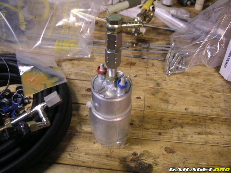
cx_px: 116
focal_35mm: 38
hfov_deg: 49.0
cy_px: 86
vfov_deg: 37.7
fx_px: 254
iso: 100
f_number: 2.8
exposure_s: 1/8
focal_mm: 6
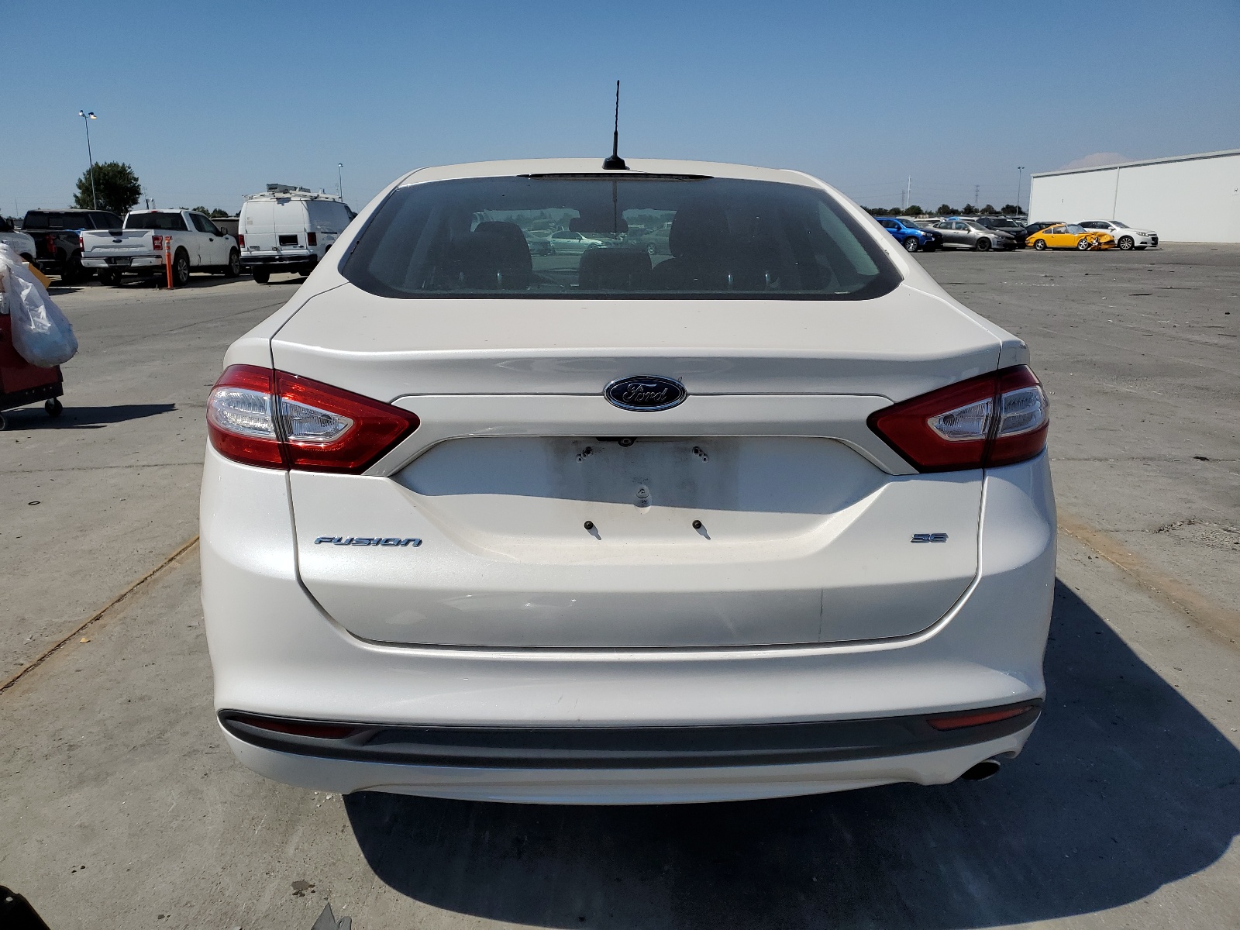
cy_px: 465
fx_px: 931
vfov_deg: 53.1
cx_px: 620
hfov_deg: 67.3
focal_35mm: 26
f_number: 1.5
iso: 50
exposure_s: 1/10000
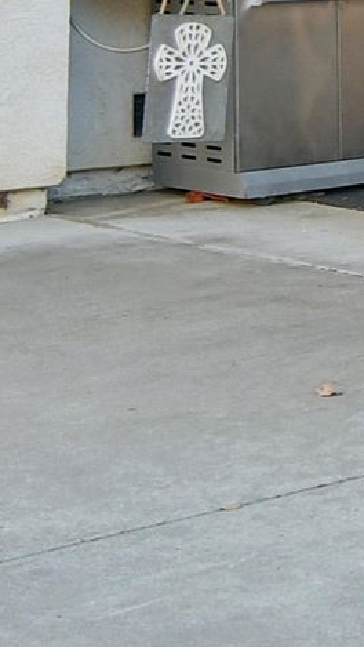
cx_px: 1034
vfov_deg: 19.5
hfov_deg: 9.6
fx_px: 1766
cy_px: -143
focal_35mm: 103
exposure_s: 1/200
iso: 250
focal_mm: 10
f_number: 4
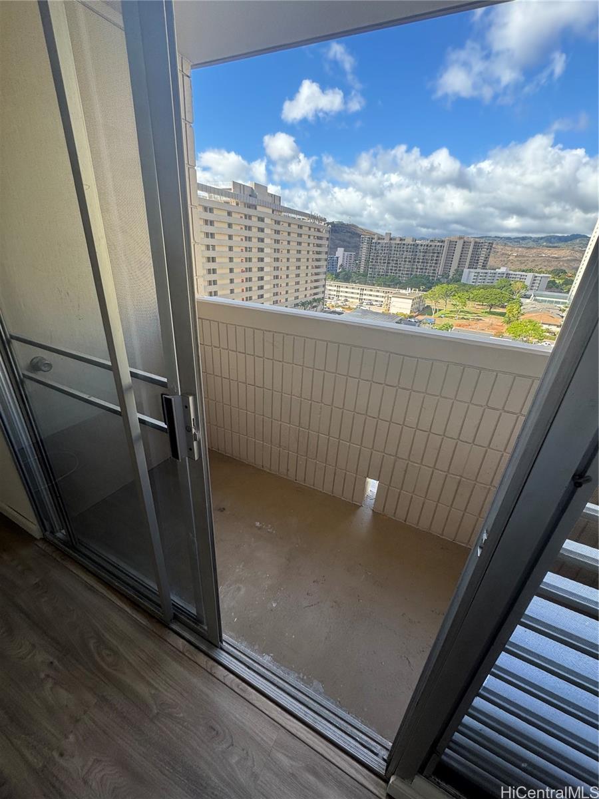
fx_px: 323
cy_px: 400
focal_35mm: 14
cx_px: 300
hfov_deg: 85.7
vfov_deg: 102.1
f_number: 2.2
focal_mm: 2.22
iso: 40
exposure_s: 1/185
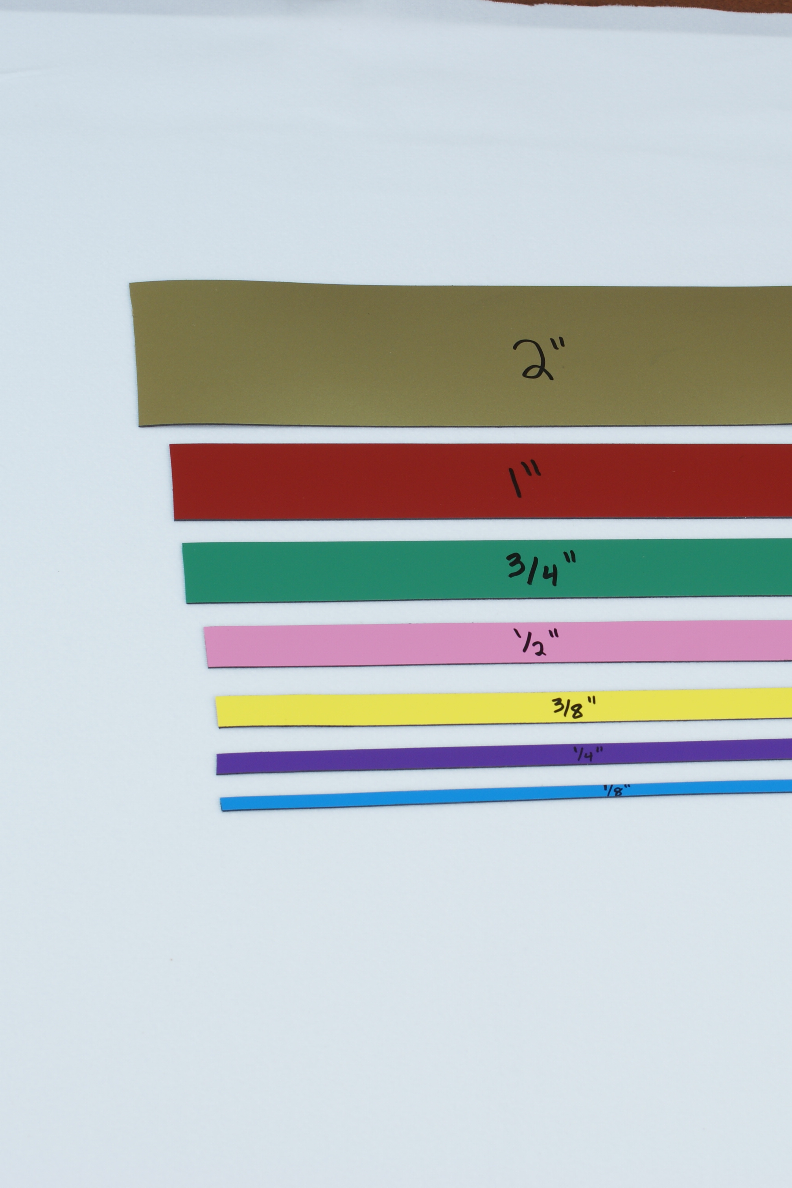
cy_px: 589
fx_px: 2632
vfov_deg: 25.4
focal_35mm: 80
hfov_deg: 17.0
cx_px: 623
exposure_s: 1/8
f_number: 9
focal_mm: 35
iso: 100
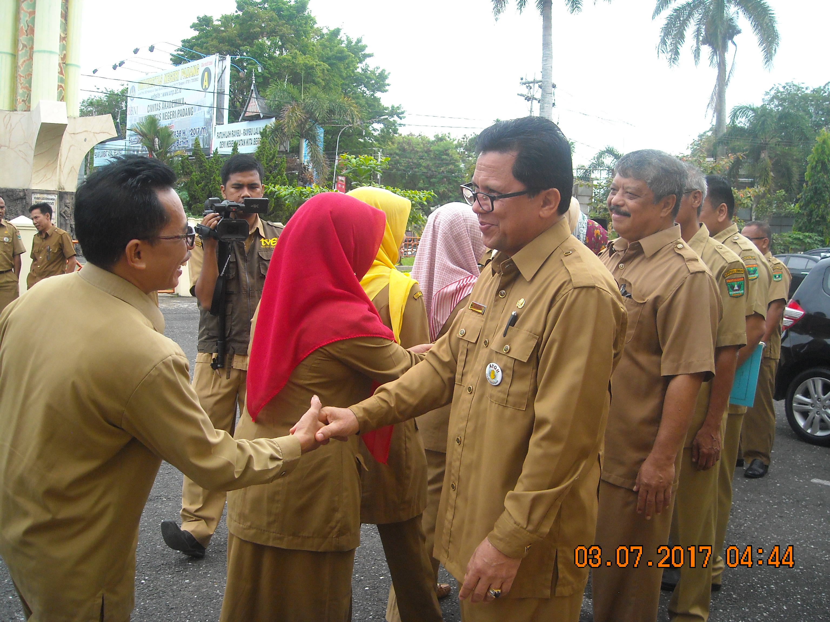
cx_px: 415
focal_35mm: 35
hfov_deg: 52.6
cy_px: 311
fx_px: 839
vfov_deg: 40.7
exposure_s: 1/250
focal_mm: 5.7
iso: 113
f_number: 2.8
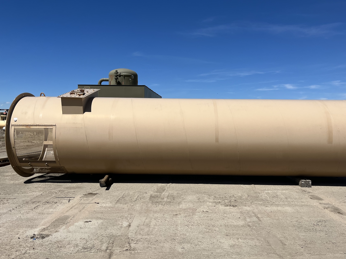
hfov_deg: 58.3
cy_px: 145
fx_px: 310
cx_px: 184
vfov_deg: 45.4
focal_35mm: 31
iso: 50
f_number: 1.6
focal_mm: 5.1
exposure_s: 1/7353
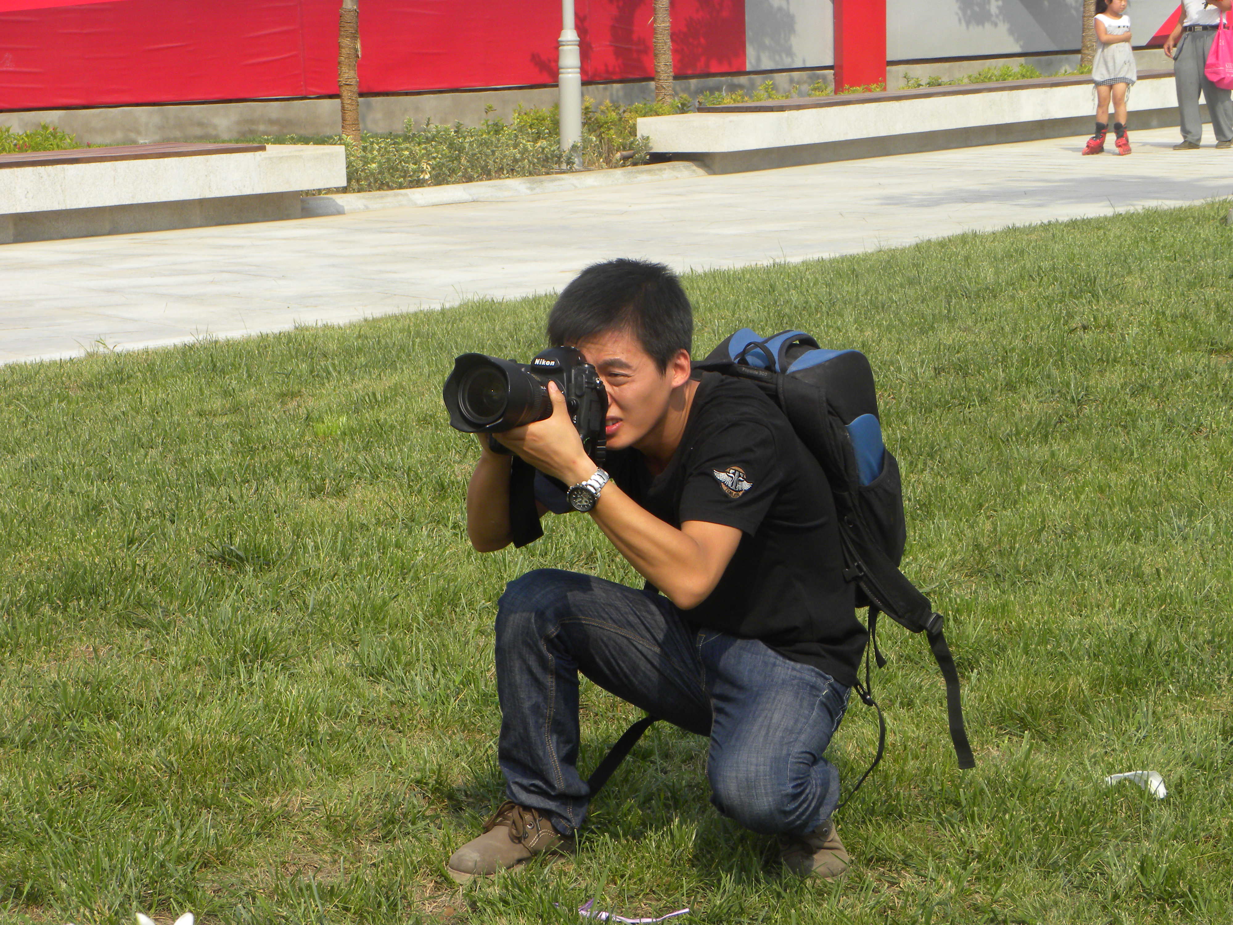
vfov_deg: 14.1
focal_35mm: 105
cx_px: 616
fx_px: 3740
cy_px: 462
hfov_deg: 18.7
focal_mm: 18.8
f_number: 5.6
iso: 64
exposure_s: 1/271
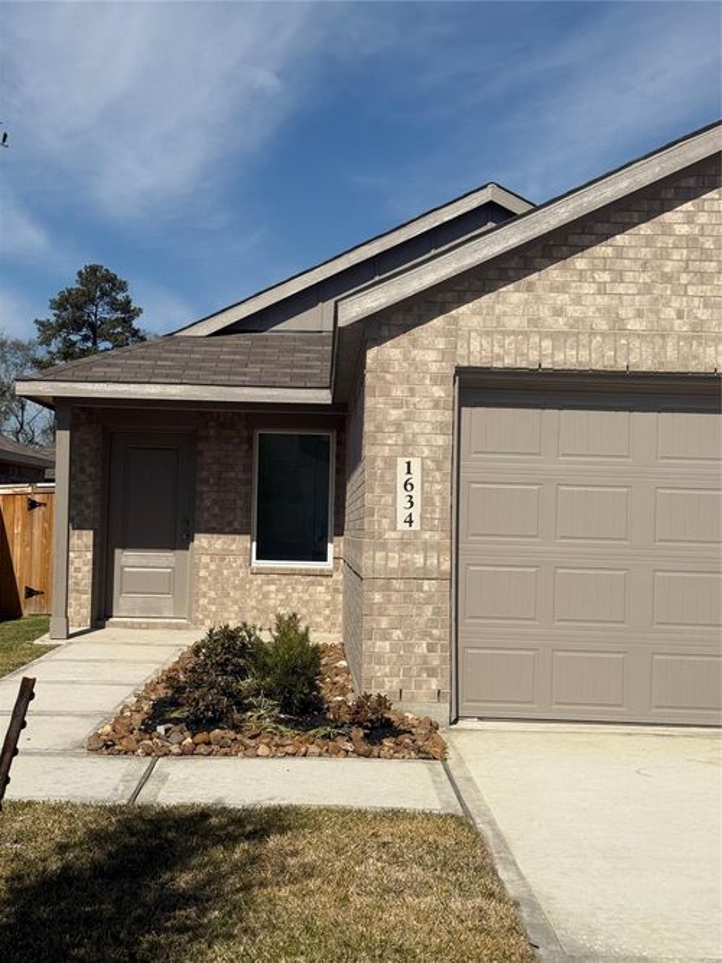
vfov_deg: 39.7
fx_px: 1335
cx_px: 361
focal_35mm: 48
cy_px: 482
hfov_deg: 30.3
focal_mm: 6.76
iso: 64
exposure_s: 1/9901
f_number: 1.78
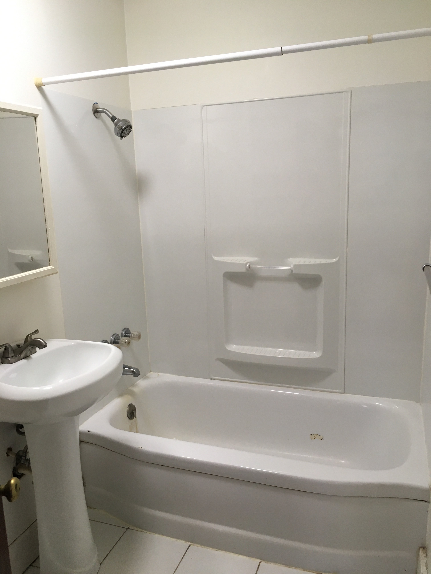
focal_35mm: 29
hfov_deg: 48.2
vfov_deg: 61.7
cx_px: 216
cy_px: 287
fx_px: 481
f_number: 2.2
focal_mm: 4.15
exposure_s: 1/30
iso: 50
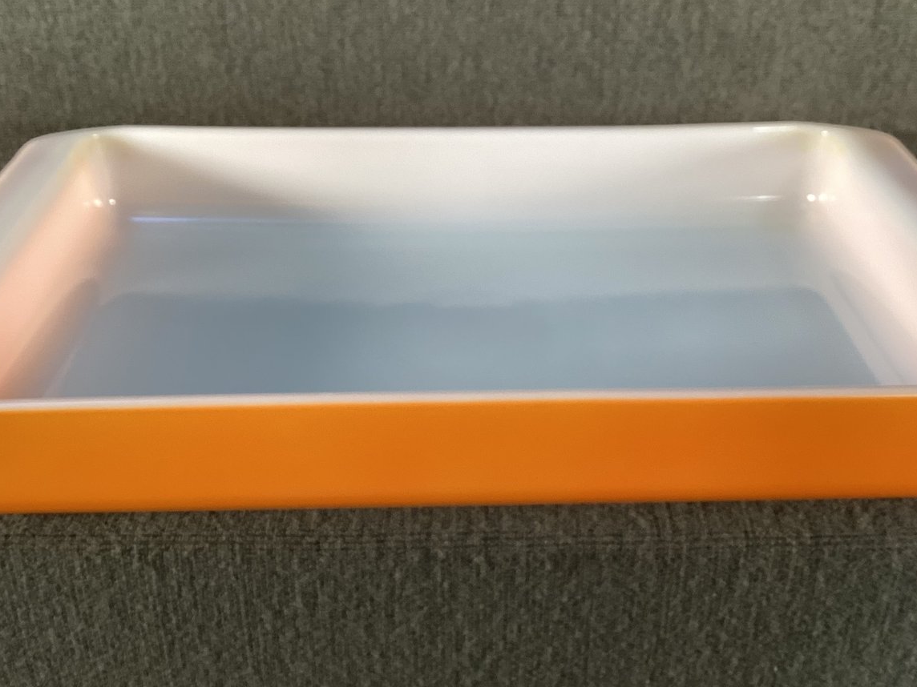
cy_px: 321
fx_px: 1086
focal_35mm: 41
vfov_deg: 35.1
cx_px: 484
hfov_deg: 45.8
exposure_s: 1/60
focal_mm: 3.3
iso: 80
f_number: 2.4
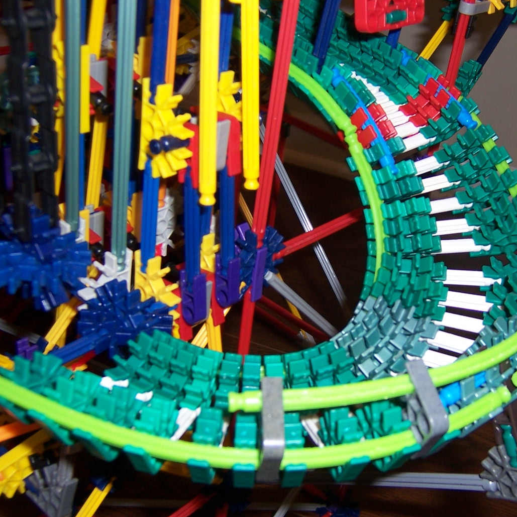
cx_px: 322
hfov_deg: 38.1
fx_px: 743
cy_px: 287
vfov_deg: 38.3
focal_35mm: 44
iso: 80
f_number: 2.8
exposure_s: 1/60
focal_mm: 5.5
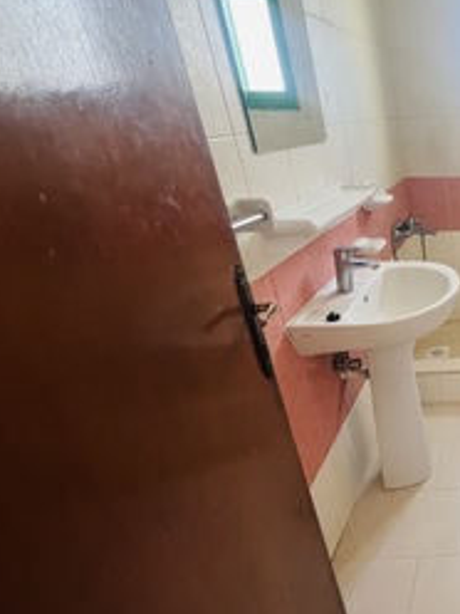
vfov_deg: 71.6
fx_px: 425
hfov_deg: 40.7
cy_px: 313
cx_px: 545
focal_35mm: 24
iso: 200
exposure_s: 1/99
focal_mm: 1.57
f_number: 1.8
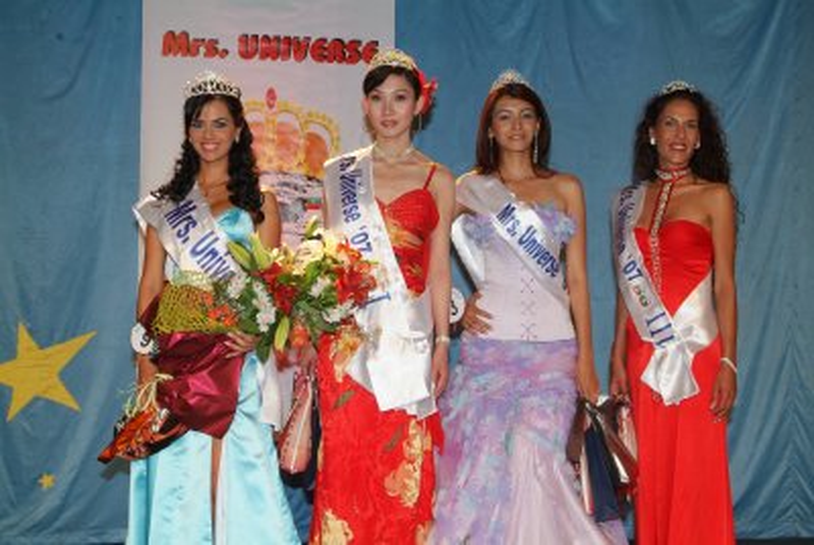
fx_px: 1200
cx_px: 407
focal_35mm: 53
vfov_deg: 25.6
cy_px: 272
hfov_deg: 37.5
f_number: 6.7
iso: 400
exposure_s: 1/60
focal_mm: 35
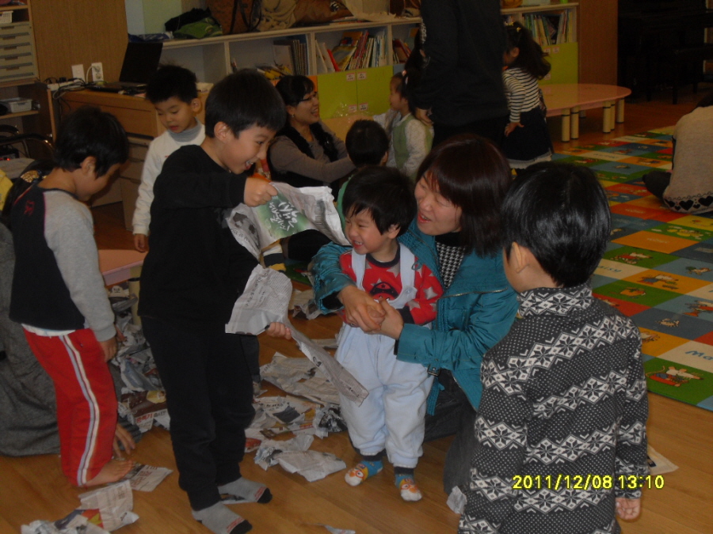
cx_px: 356
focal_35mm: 53
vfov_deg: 27.5
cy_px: 267
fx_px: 1092
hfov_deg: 36.2
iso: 120
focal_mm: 8.4
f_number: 3.4
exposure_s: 1/60
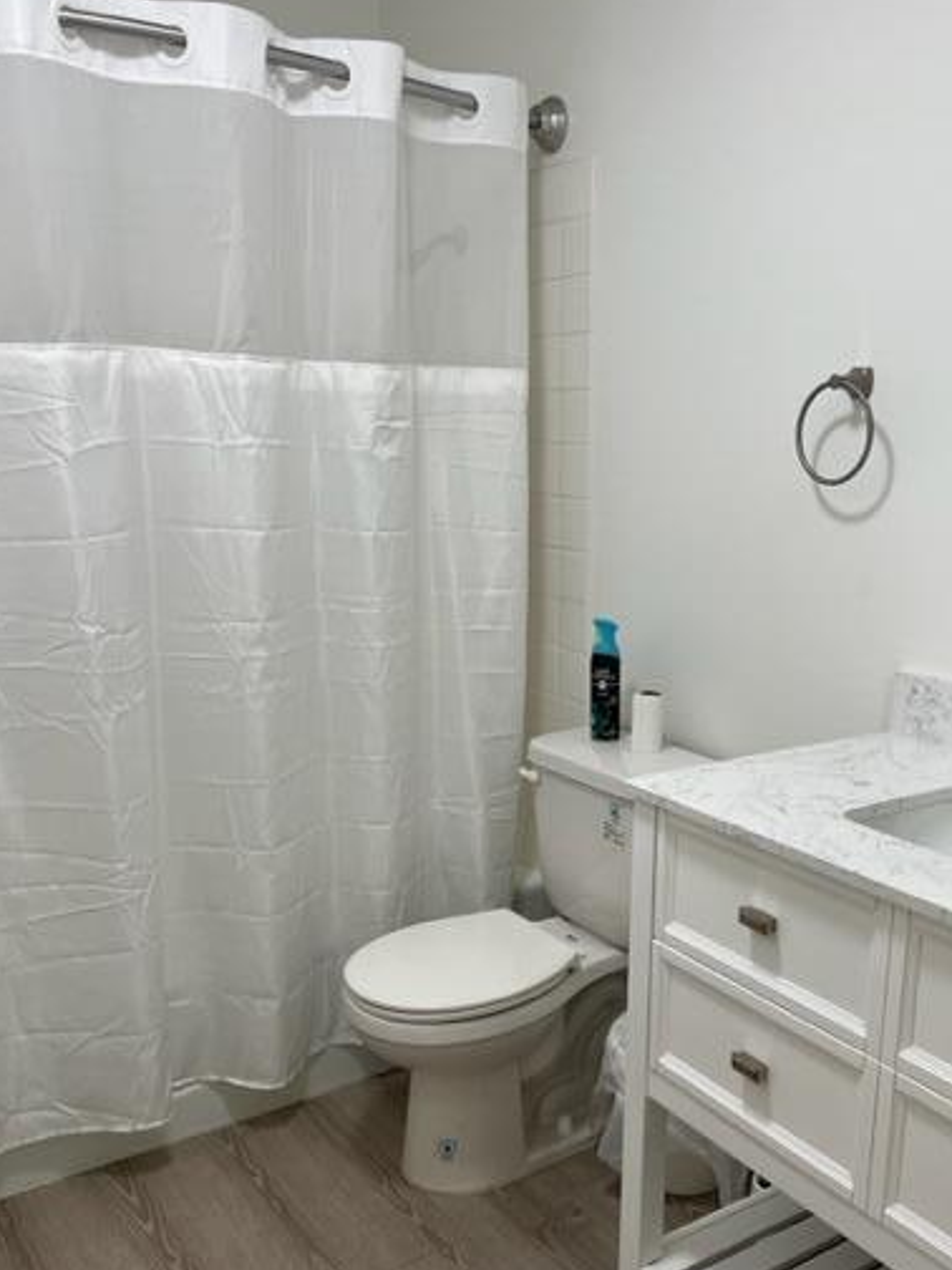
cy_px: 733
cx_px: 552
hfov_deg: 42.8
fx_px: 1210
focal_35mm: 33
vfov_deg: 55.1
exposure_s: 1/120
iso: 100
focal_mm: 5.7
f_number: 1.5
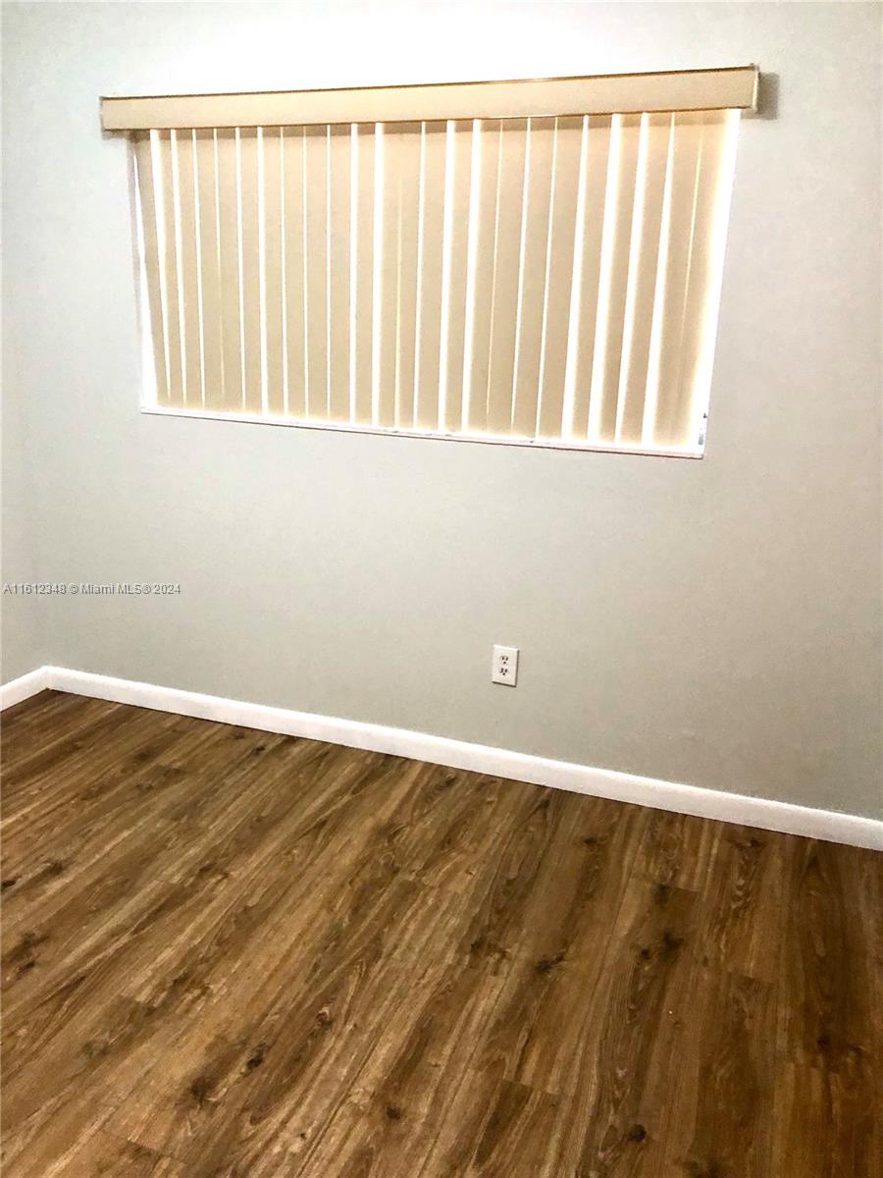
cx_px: 442
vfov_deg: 63.4
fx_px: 952
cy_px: 589
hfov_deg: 49.7
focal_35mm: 28
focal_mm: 4
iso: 80
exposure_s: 1/15
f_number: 1.8
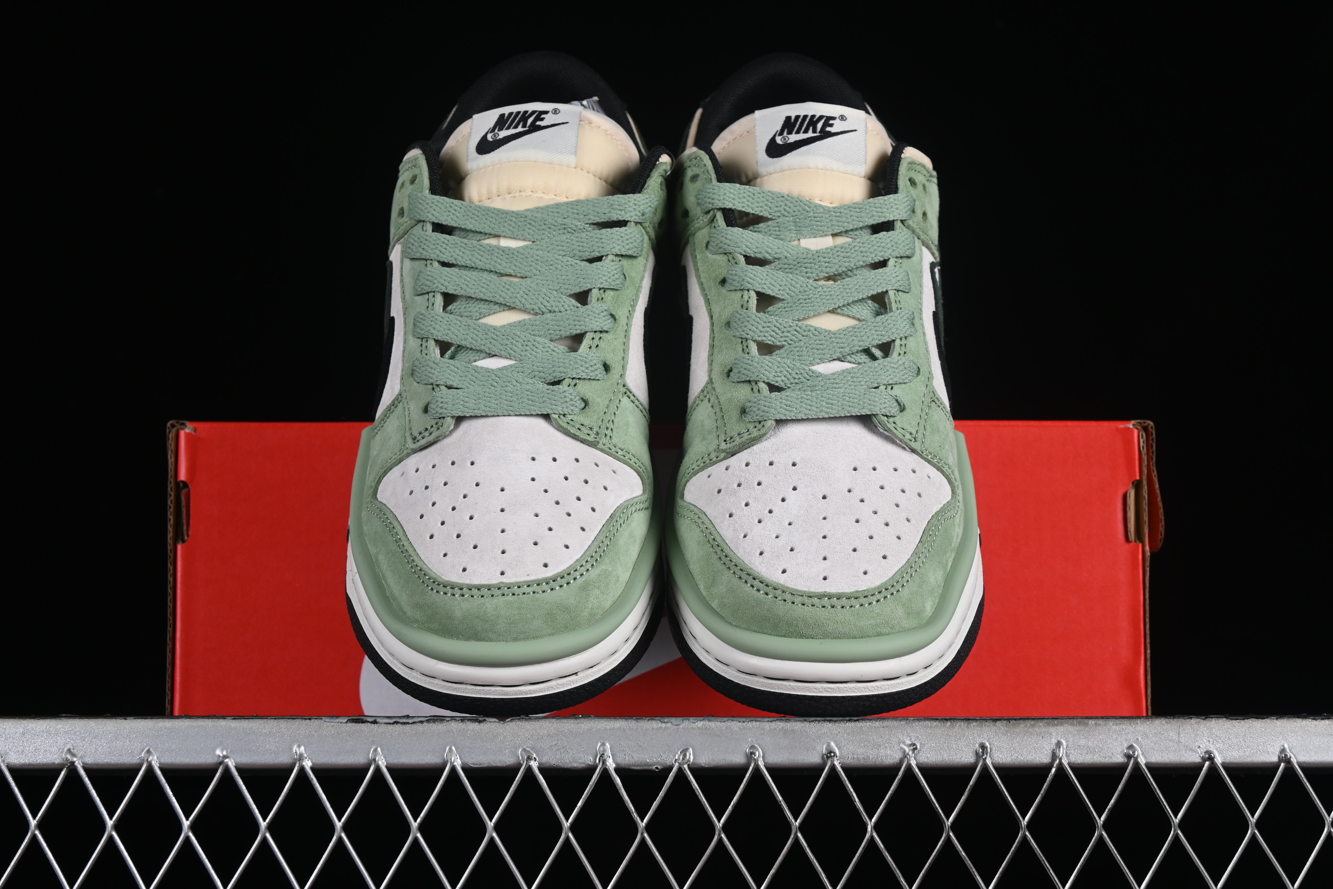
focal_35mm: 75
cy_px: 444
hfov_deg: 27.0
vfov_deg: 18.2
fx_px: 2777
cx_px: 666
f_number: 8
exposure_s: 1/80
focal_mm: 50
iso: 160
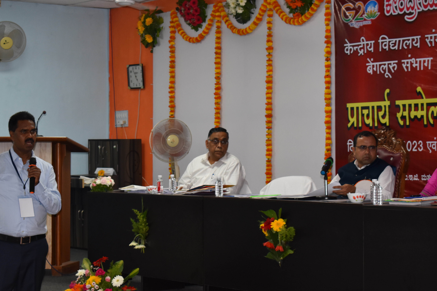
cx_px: 200
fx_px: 1044
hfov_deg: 23.6
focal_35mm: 86
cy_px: 158
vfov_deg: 15.9
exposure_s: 1/60
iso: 900
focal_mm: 46
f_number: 5.3
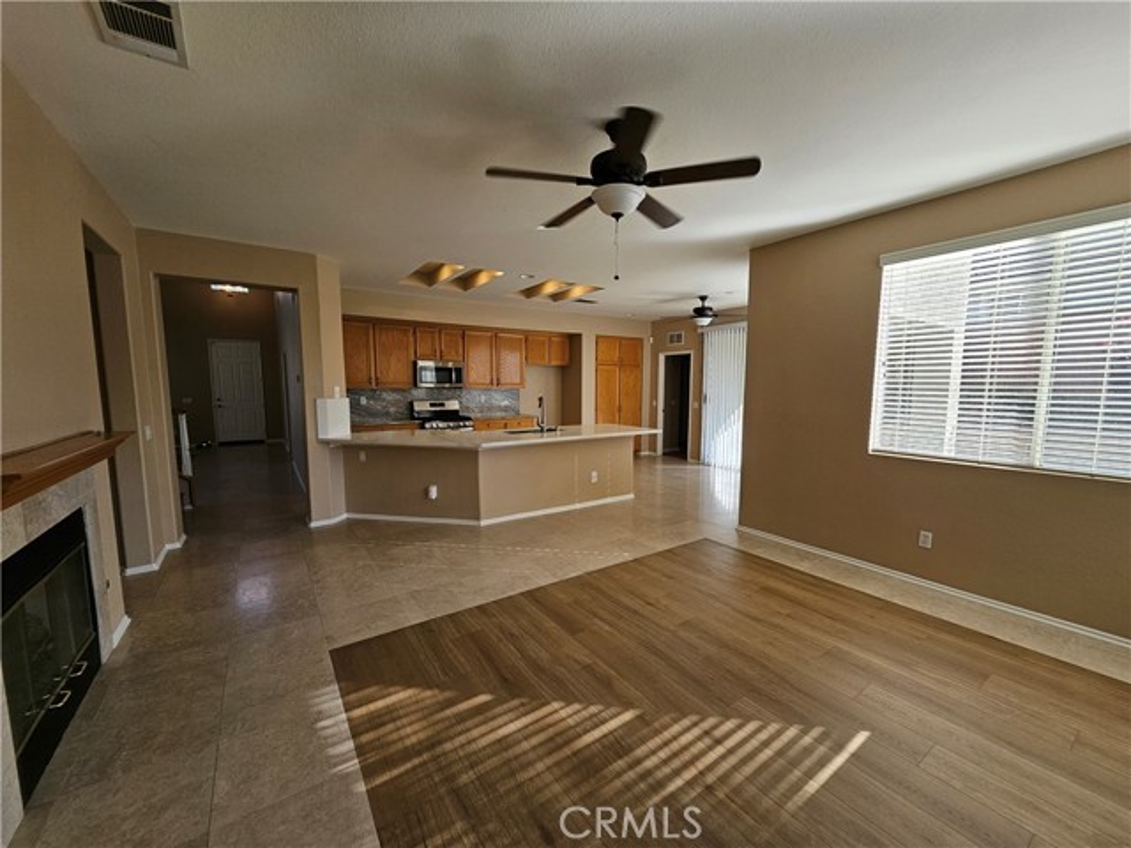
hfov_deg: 106.2
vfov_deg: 89.9
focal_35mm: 13
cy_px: 424
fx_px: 425
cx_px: 566
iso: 32
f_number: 2.2
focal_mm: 1.74
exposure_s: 1/125
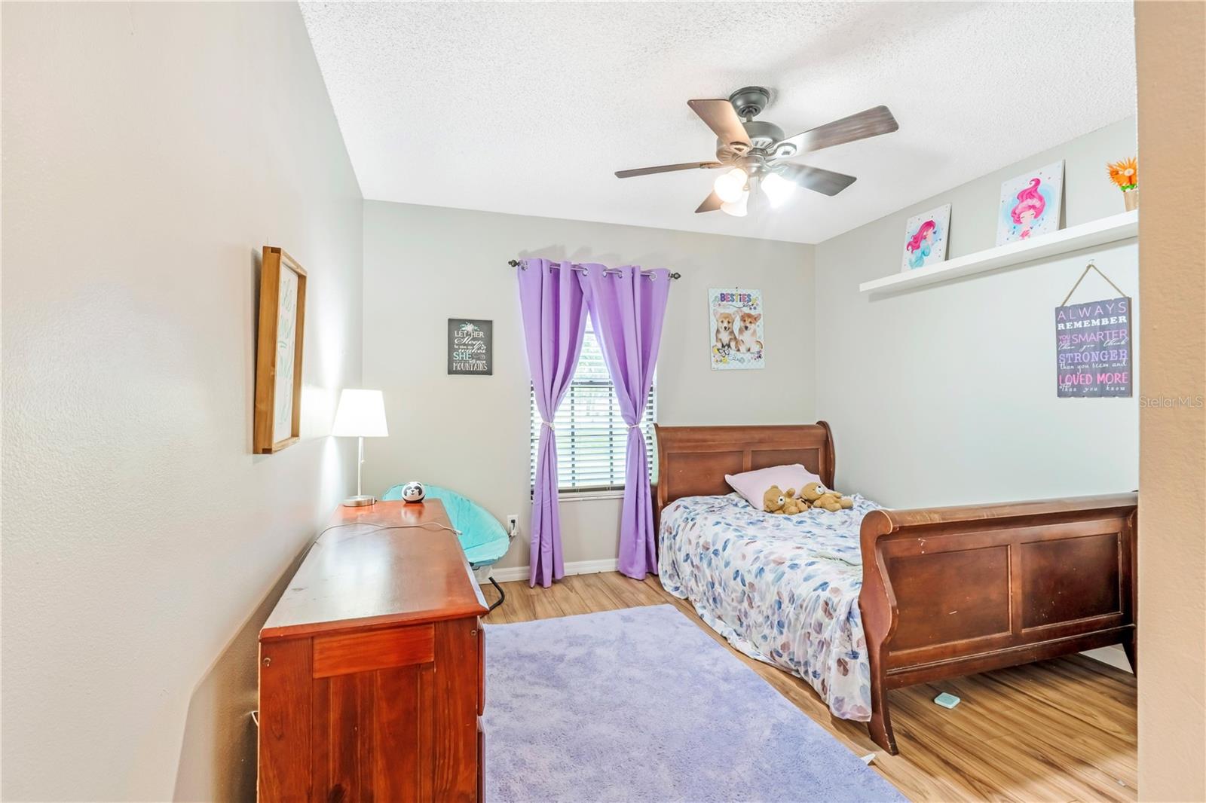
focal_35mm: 16
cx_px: 603
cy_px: 402
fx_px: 553
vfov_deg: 72.0
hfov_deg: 95.0
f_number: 9
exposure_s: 1/100
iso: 250
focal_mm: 11
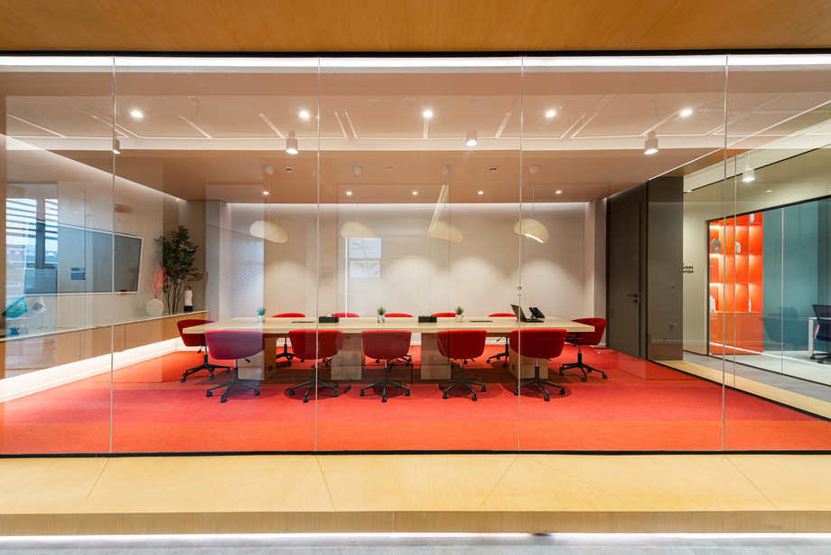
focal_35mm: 14
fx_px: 323
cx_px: 416
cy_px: 278
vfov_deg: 81.2
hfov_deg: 104.2
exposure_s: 1.6
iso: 160
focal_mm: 14
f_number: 10
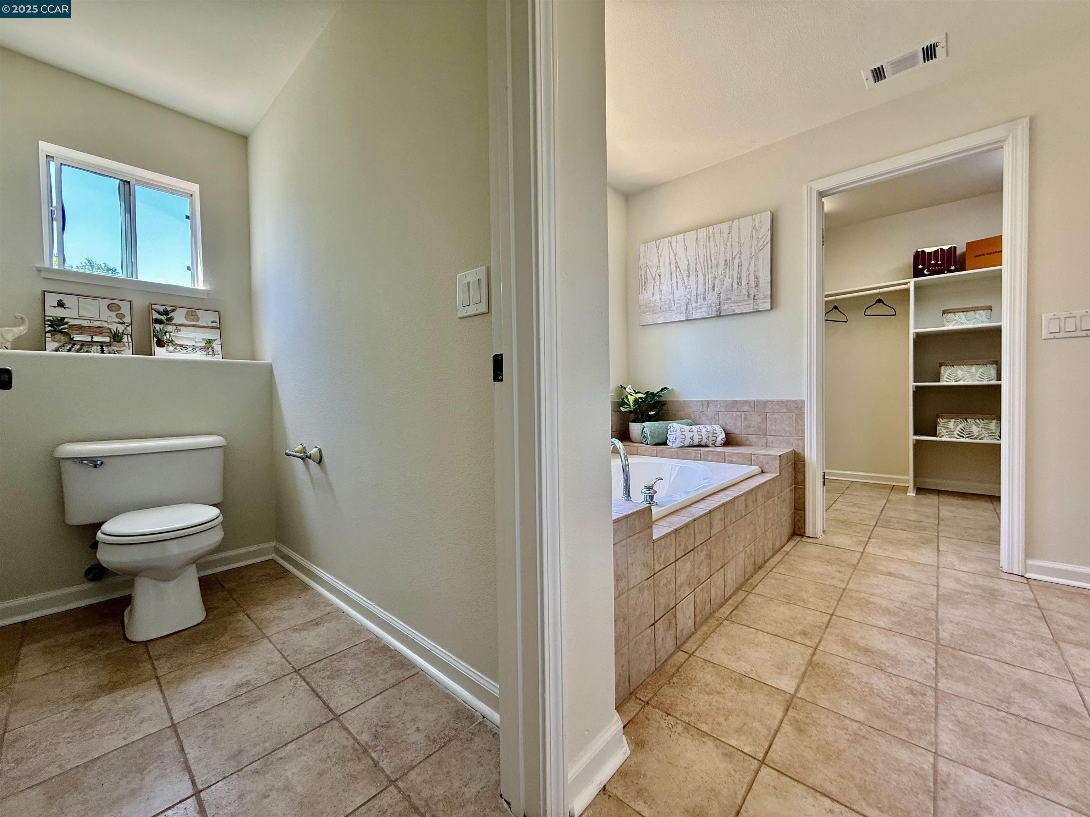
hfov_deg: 102.1
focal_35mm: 14
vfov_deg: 85.7
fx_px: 441
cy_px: 408
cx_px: 545
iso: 80
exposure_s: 1/120
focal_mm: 2.22
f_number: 2.2
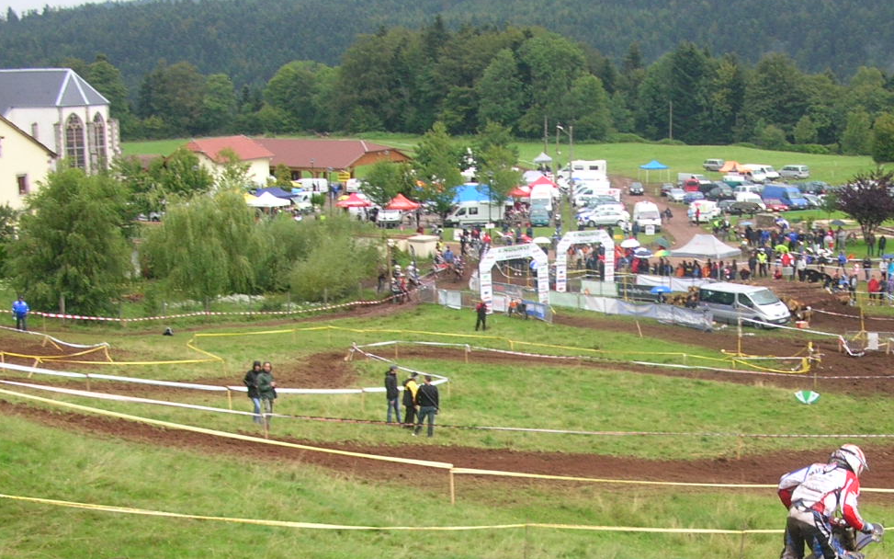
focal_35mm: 61
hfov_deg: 33.0
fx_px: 1486
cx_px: 644
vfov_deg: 20.8
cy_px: 504
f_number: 2.8
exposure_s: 1/270
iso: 50
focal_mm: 5.8
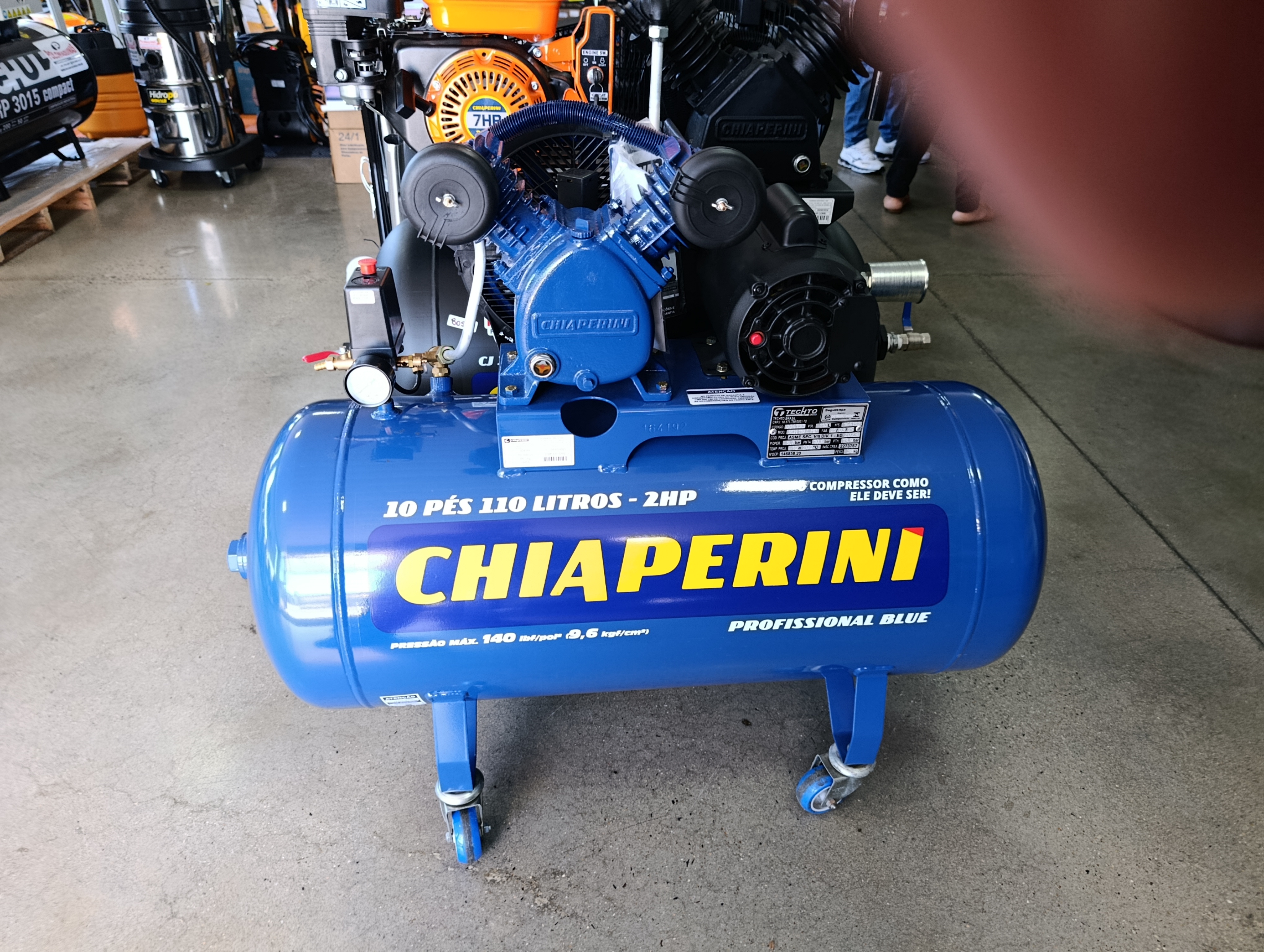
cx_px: 632
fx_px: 841
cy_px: 476
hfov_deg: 73.8
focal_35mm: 23
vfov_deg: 59.0
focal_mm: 6.11
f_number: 1.65
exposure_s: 1/120
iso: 1191
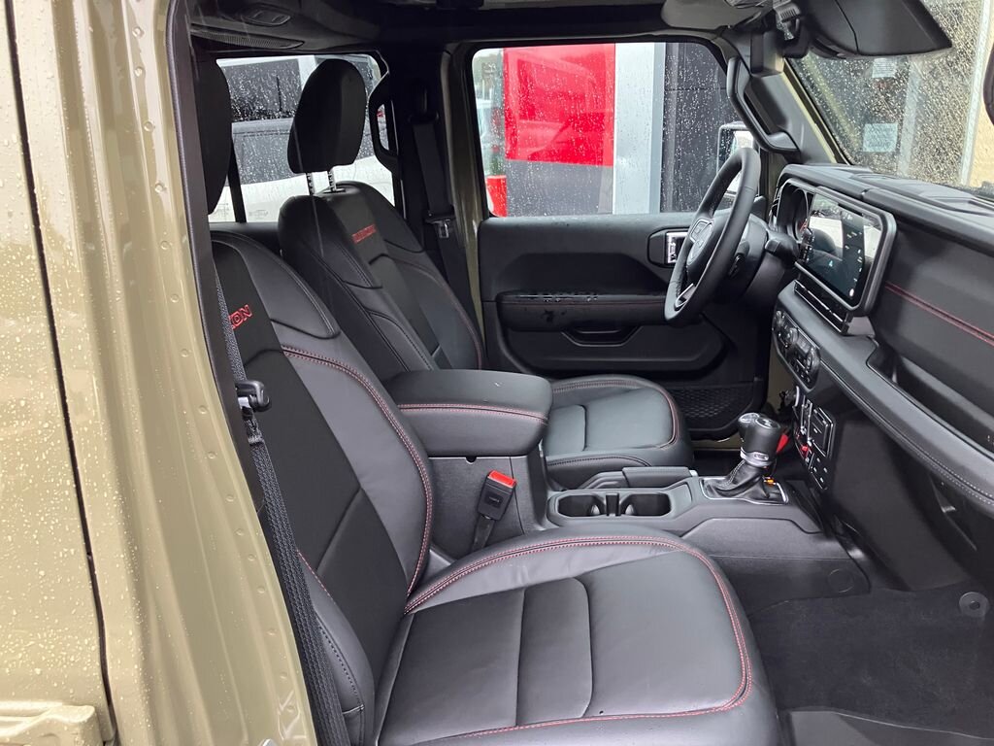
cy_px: 373
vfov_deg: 49.7
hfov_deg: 63.4
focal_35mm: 28
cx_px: 497
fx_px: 804
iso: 160
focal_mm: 3.99
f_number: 1.8
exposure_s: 1/60
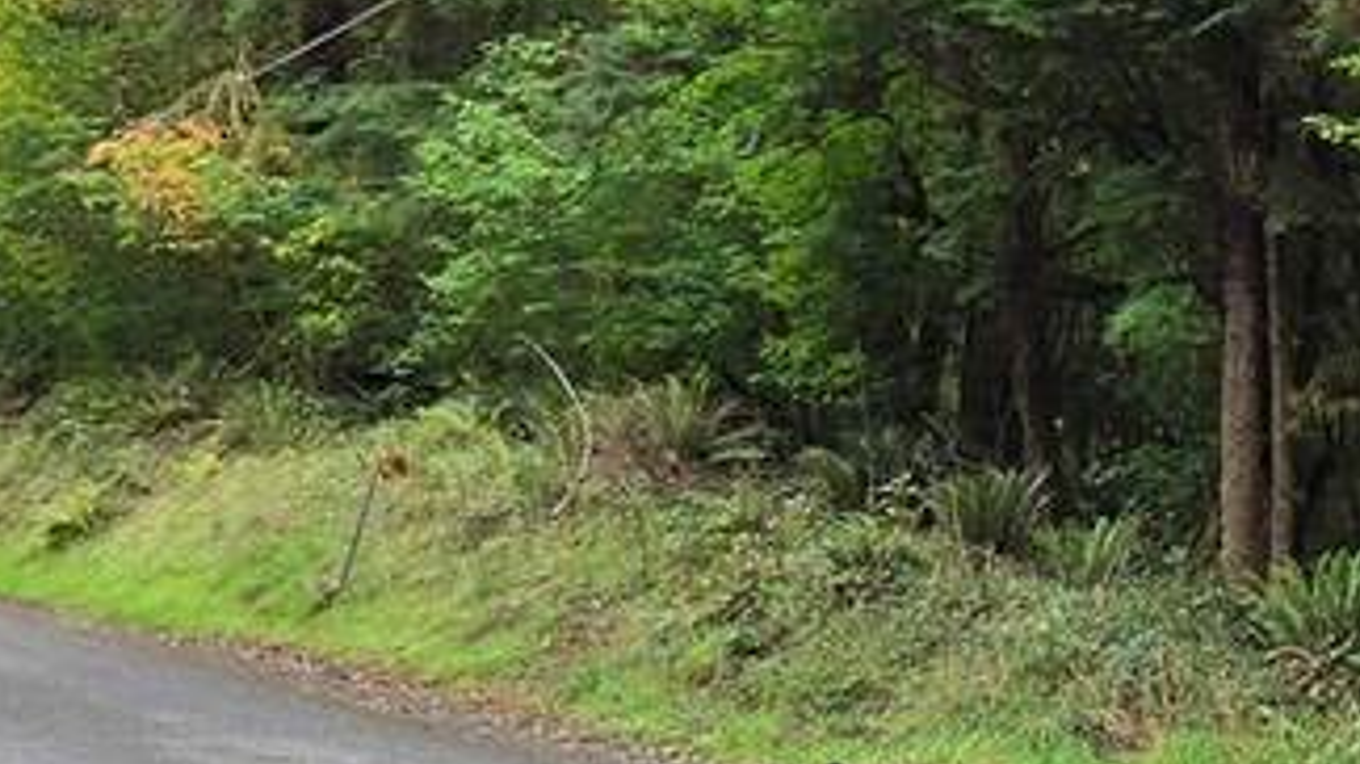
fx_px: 3569
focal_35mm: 99
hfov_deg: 19.8
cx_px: 1767
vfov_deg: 12.2
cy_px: 646
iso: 32
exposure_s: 1/180
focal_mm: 5.4
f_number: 1.8
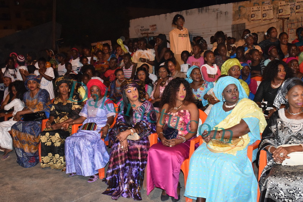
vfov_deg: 35.5
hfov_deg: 51.3
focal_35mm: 38
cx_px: 152
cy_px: 101
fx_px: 316
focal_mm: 25
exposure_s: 1/60
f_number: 7.1
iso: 3200
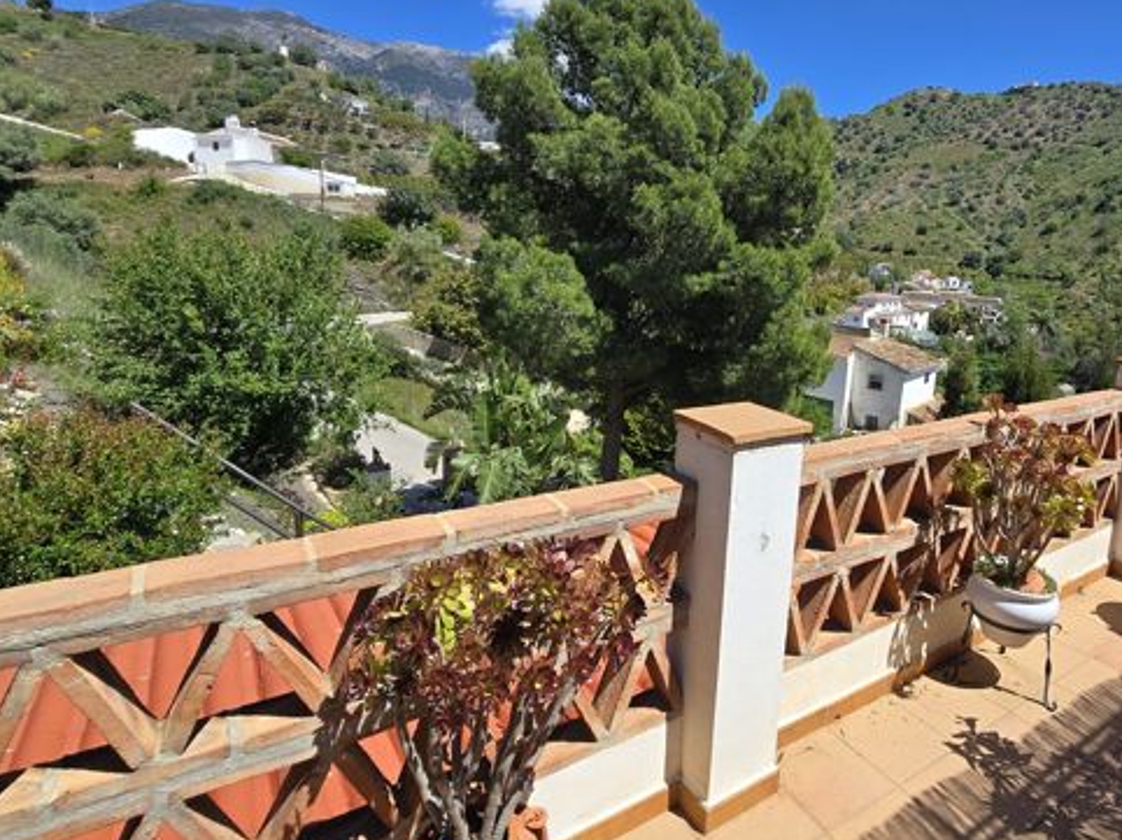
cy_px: 365
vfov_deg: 68.3
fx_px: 616
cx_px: 704
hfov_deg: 83.0
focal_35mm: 19
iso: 50
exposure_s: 1/2265
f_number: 2.2
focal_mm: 2.2
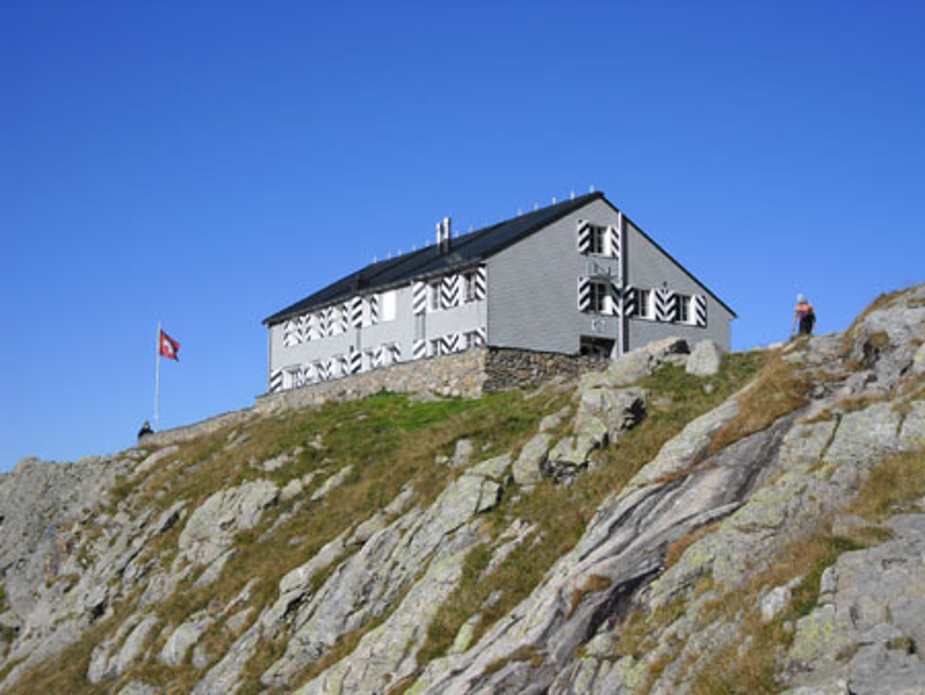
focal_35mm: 52
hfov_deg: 36.8
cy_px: 348
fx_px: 1390
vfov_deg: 28.1
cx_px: 462
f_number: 5
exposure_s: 1/558
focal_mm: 9.3
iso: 80
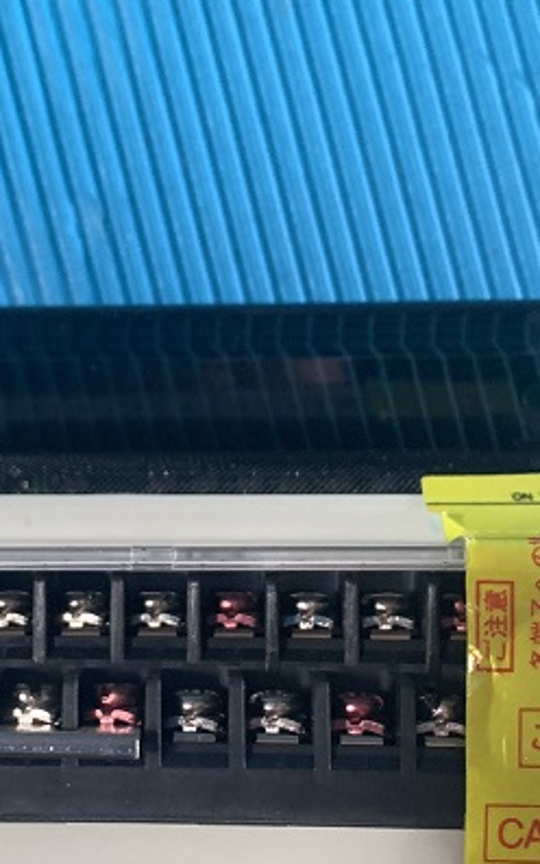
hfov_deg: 22.9
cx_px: 138
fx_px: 1319
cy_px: 499
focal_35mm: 56
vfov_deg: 36.2
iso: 320
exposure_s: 1/60
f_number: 1.8
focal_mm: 4.25
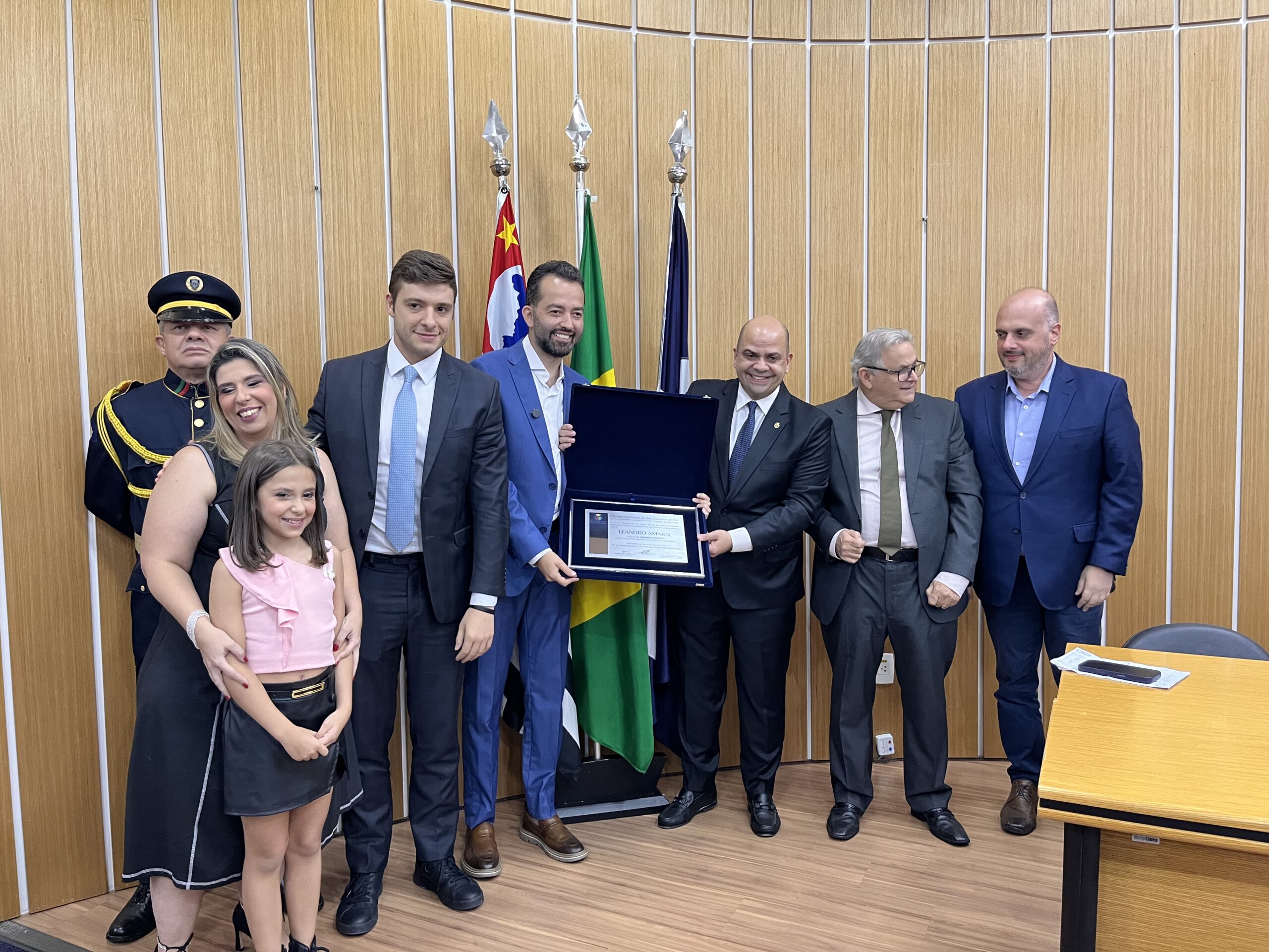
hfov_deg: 67.3
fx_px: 953
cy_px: 476
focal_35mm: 26
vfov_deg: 53.1
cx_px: 634
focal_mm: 5.1
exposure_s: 1/60
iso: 250
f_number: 1.6
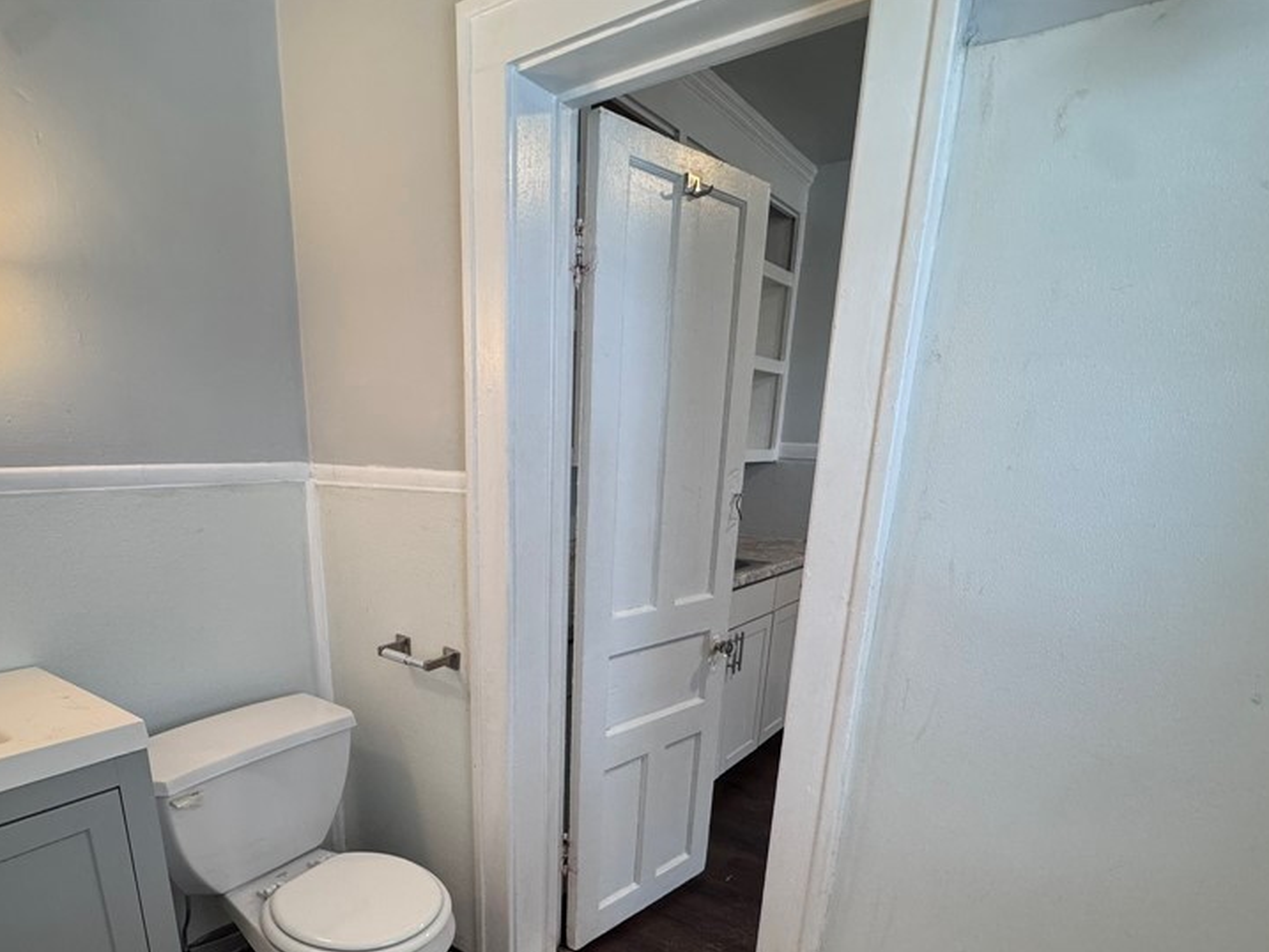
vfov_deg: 63.5
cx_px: 558
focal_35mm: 20
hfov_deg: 81.4
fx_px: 733
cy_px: 669
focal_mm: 2.22
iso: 250
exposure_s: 1/120
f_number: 2.2
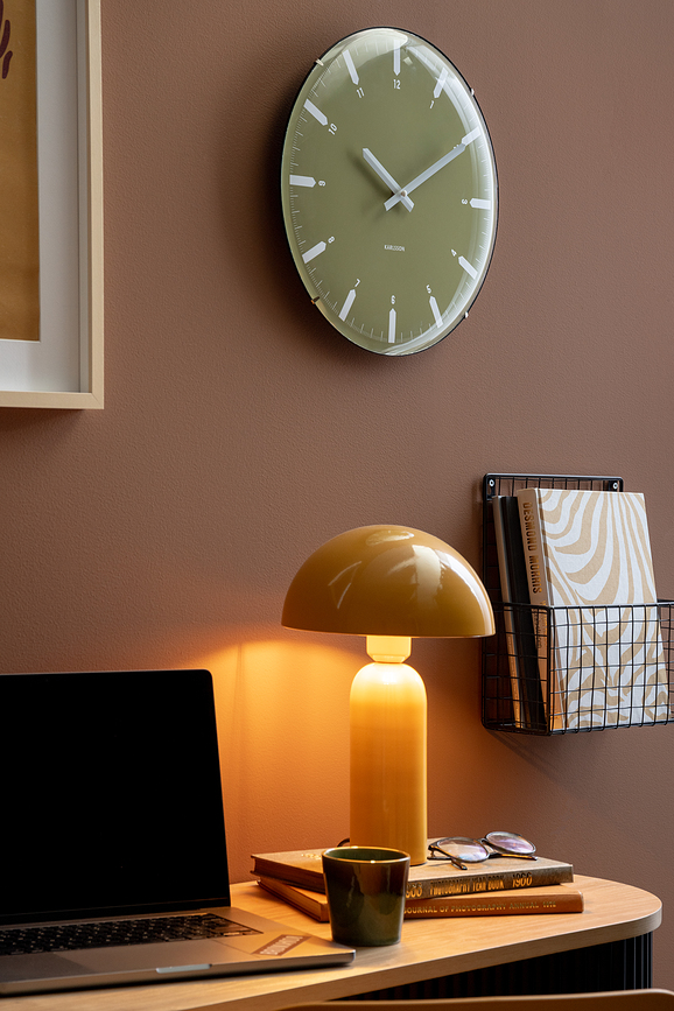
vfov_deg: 22.6
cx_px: 337
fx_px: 2527
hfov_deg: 15.2
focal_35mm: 90
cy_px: 506
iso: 250
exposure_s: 1/4
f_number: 11
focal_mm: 90
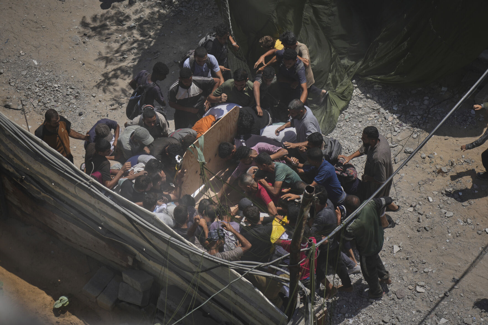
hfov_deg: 19.5
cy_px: 162
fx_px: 1423
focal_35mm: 105
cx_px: 244
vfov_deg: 13.0
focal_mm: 105
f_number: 4
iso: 100
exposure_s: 1/3200
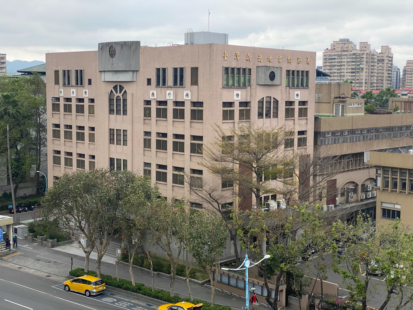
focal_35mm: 52
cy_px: 155
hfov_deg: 36.8
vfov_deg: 28.0
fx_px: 620
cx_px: 206
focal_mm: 6
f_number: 2
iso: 20
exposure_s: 1/639
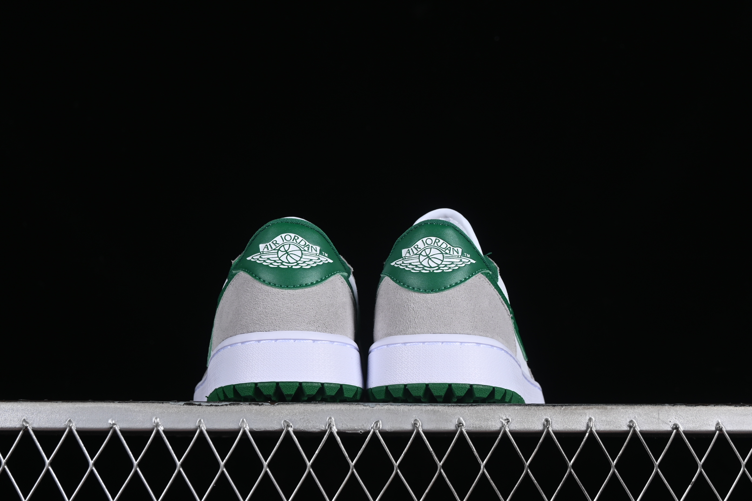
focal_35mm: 75
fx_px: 1567
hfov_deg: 27.0
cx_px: 376
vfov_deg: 18.2
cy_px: 250
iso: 160
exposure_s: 1/80
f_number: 8
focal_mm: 50
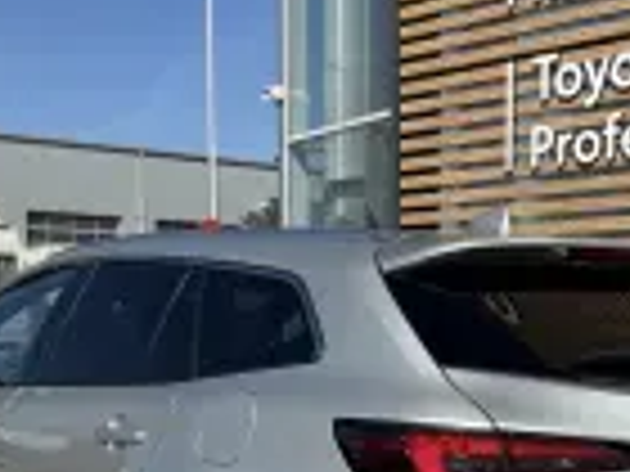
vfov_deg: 21.2
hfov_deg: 28.9
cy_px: 463
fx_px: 1219
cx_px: 382
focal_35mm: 67
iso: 50
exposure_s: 1/4425
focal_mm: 5.96
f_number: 1.6
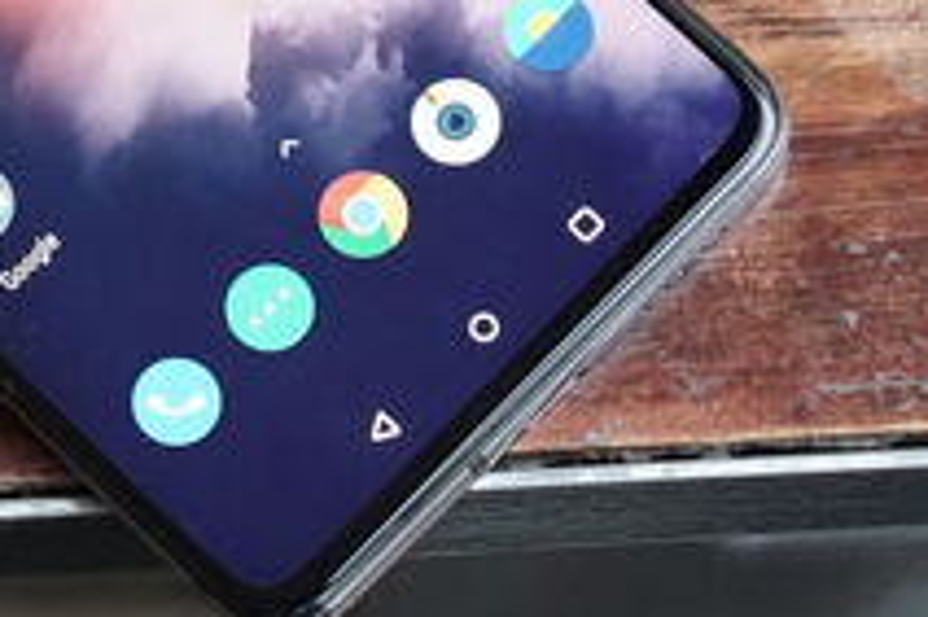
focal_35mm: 159
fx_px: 4095
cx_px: 9
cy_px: -120
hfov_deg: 12.8
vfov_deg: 8.5
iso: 8000
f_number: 5
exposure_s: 1/200
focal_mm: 55
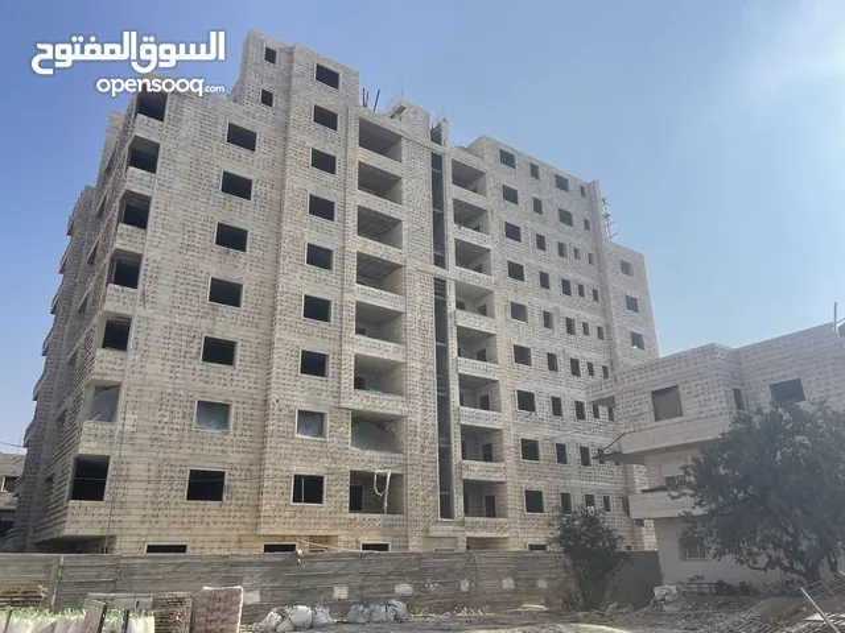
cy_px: 316
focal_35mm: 25
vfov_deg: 54.9
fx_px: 610
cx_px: 422
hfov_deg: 69.4
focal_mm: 5.1
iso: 32
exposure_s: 1/5128
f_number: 1.6
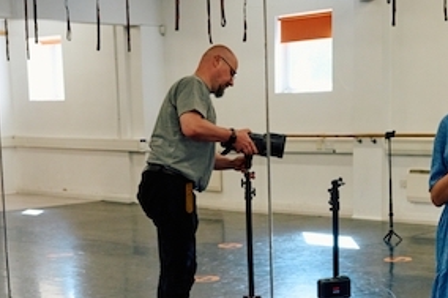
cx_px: 328
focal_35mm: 79
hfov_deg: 25.4
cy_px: 239
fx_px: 983
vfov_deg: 17.1
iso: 2200
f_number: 6.3
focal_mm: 35
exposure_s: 1/320
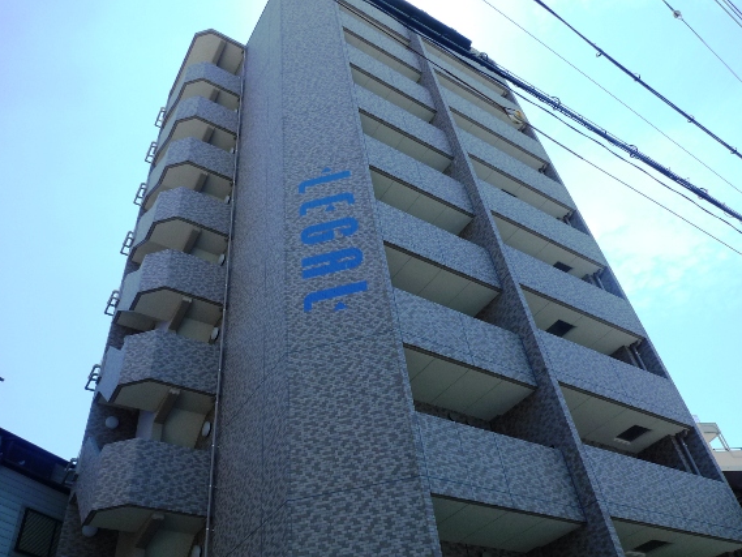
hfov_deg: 65.3
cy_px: 288
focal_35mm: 27
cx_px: 359
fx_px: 579
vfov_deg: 51.4
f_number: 4
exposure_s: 1/500
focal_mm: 5.1
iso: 100
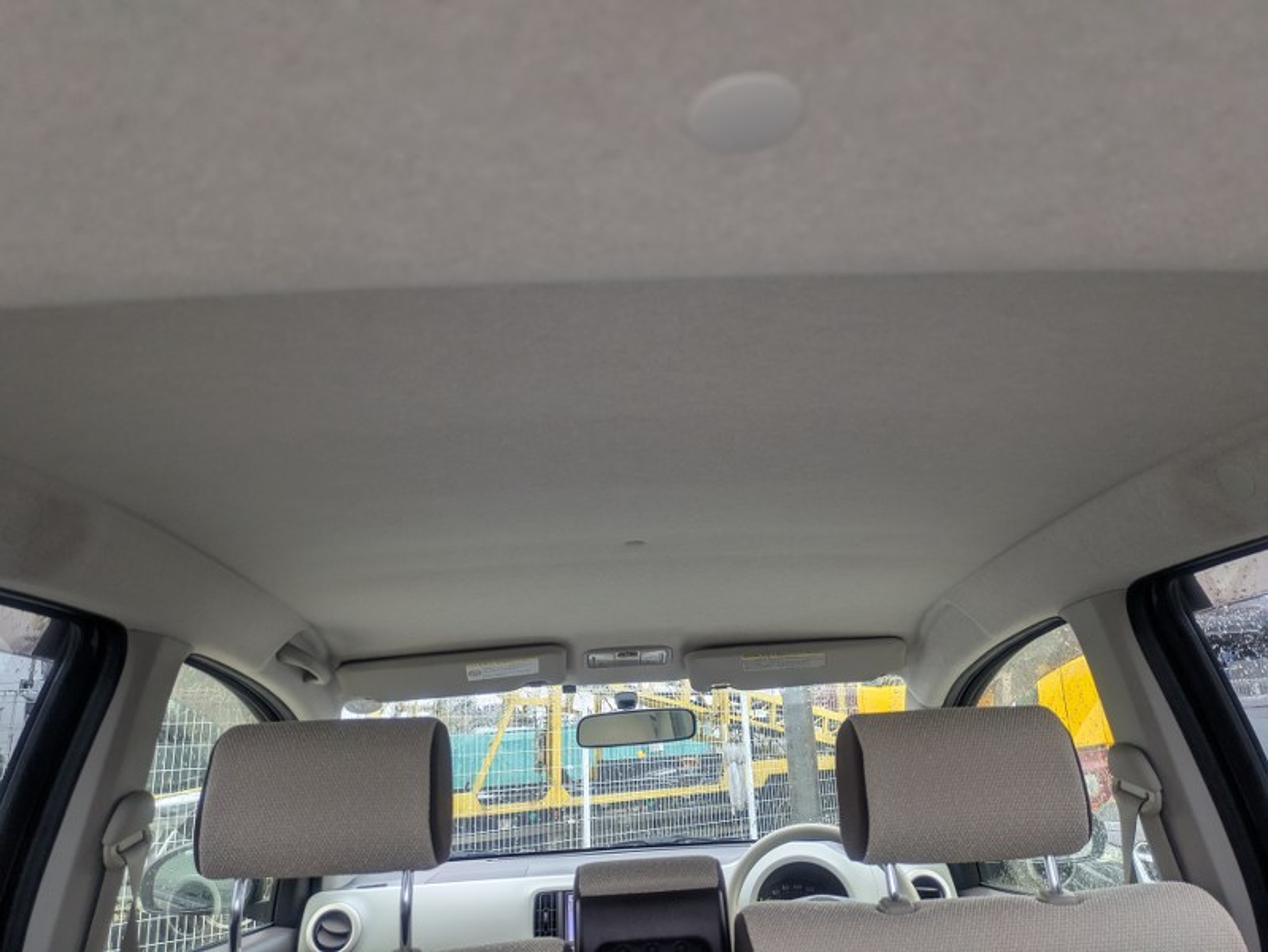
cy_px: 476
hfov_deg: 69.4
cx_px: 634
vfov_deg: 54.9
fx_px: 916
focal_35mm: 25
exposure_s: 1/120
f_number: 1.89
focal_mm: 5.43
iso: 71
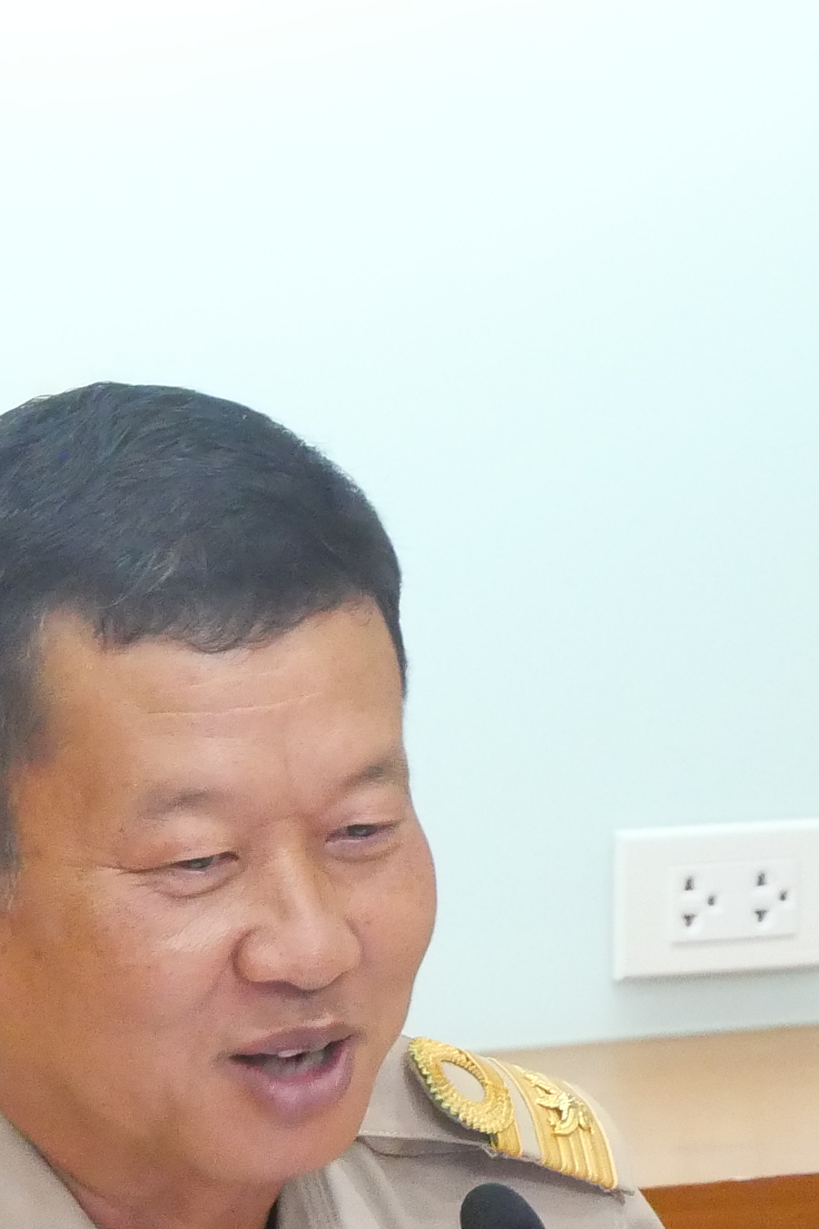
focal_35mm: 417
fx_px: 14238
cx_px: 362
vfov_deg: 4.9
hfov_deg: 3.3
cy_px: 1324
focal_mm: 60
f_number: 7.1
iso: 3200
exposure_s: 1/25
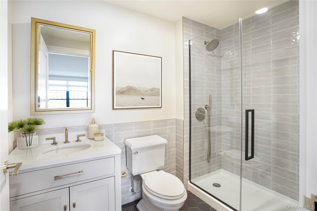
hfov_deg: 93.3
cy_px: 106
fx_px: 150
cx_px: 158
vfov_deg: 70.4
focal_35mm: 17
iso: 200
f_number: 6.3
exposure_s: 1.3
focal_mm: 17
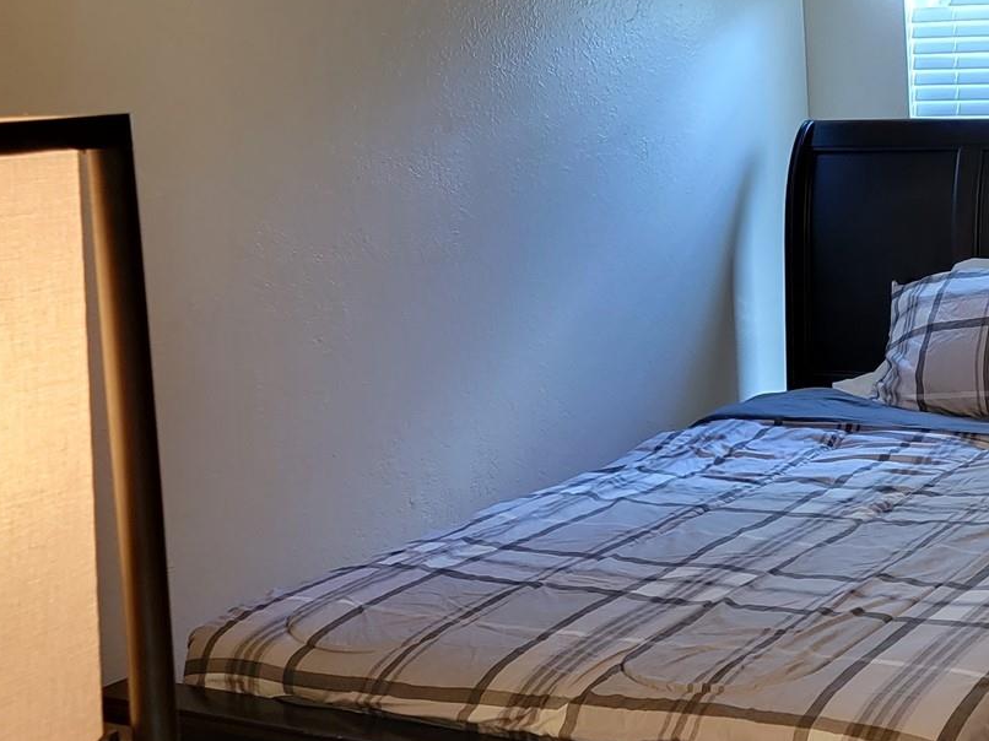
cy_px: 125
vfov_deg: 23.6
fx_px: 1742
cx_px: 990
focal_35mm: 61
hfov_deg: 29.6
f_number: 1.8
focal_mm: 6.7
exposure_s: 1/40
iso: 320
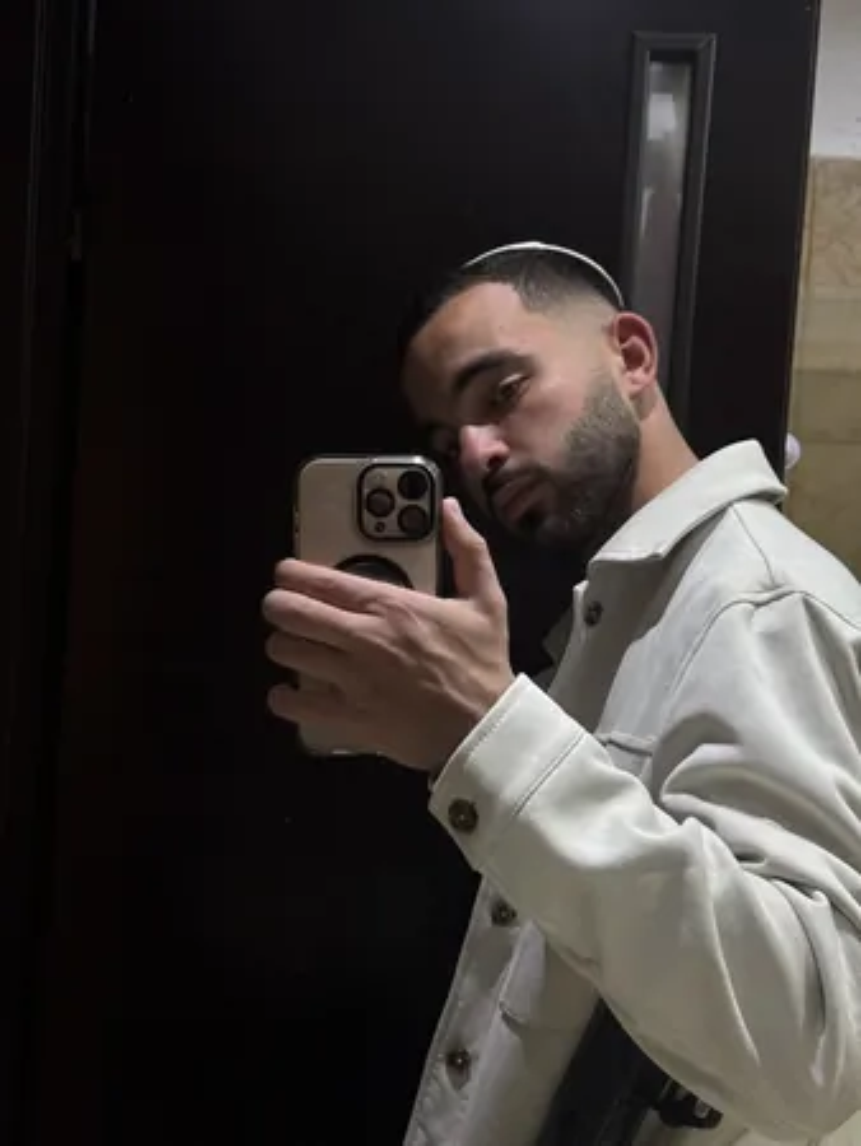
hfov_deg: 30.3
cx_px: 430
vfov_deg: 39.6
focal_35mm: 48
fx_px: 1590
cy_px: 573
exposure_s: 1/100
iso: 320
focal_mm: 6.76
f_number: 1.78
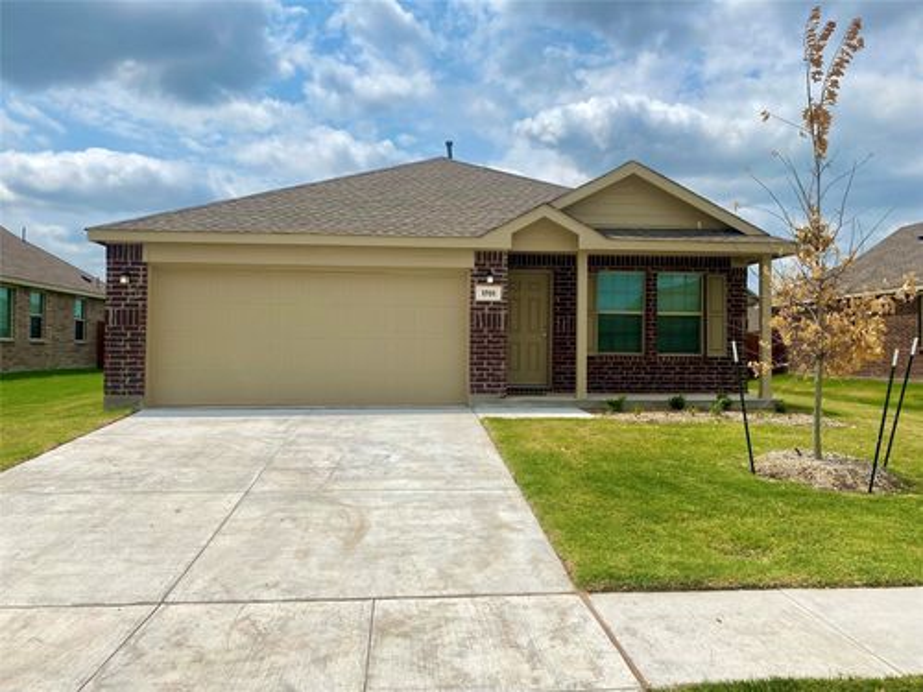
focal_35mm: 26
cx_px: 462
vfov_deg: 53.1
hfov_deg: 67.3
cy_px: 346
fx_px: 693
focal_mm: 4.25
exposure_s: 1/3497
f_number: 1.8
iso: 32
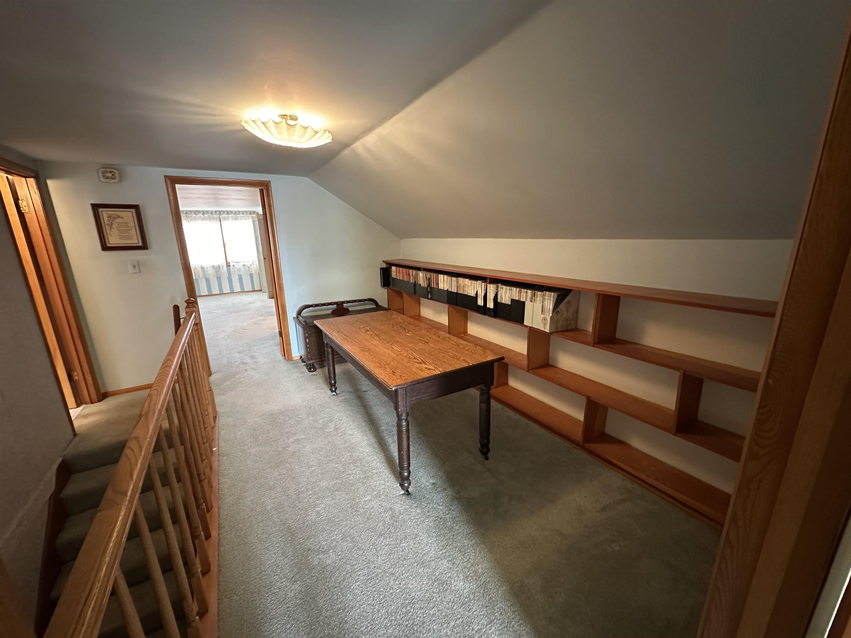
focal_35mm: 14
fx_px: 344
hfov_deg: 102.1
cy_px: 319
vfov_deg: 85.7
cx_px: 426
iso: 1000
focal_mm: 2.22
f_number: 2.2
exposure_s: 1/40
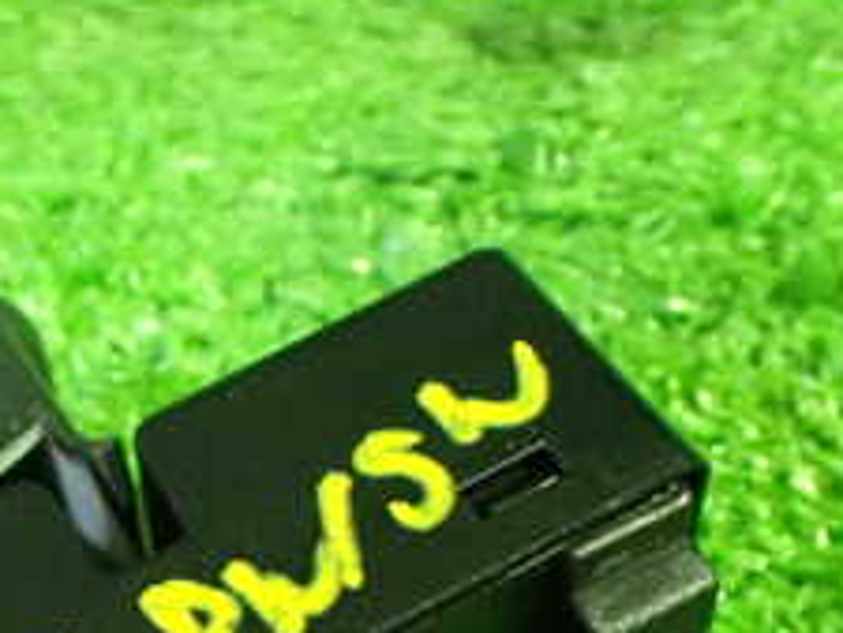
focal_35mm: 80
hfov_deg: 23.7
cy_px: 734
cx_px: 67
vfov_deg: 17.7
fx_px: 1949
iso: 1250
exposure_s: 1/30
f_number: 2.3
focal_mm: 5.4
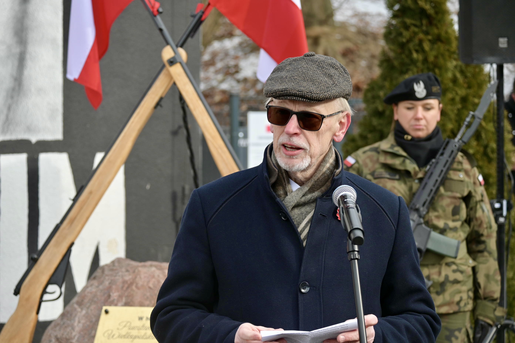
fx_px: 1867
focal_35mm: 130
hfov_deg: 15.7
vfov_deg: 10.5
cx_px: 258
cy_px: 172
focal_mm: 87
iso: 200
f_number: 5
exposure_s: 1/400
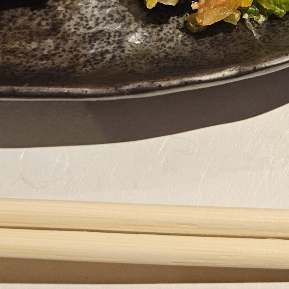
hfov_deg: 25.9
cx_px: 287
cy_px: -30
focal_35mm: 63
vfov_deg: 25.3
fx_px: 595
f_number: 1.8
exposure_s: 1/120
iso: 320
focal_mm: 5.4
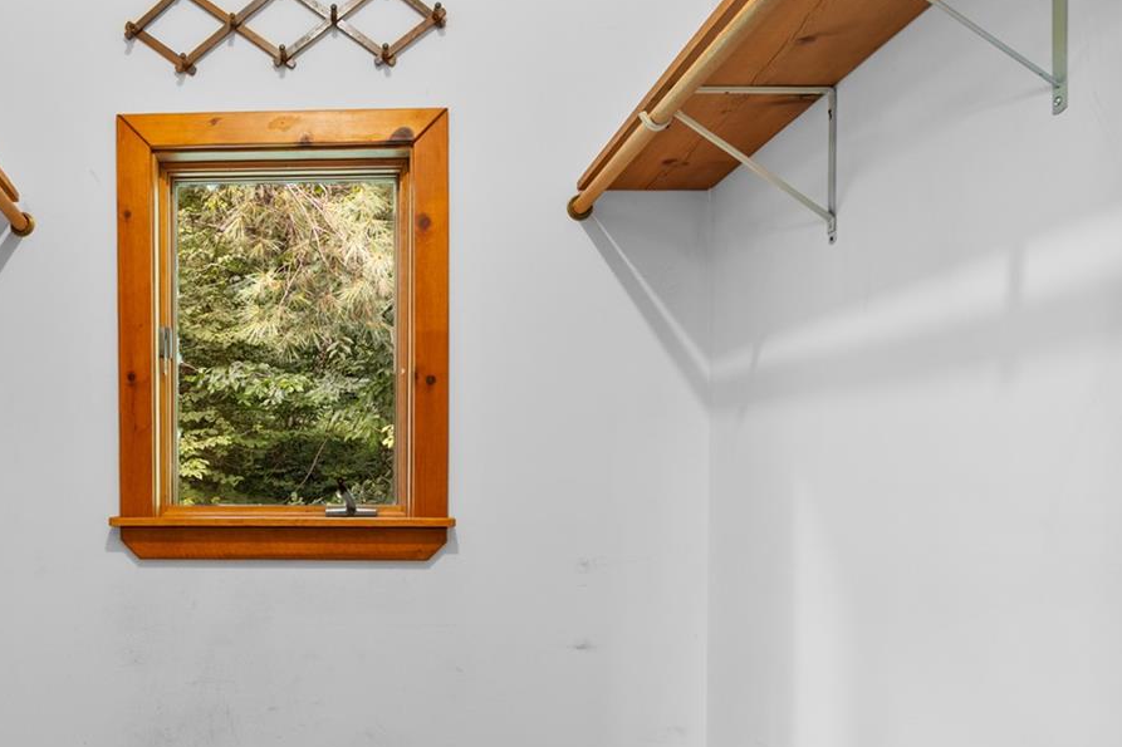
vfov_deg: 33.3
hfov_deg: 47.5
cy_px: 587
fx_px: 1215
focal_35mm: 39
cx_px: 265
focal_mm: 17
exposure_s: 1/1.25
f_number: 8
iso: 500
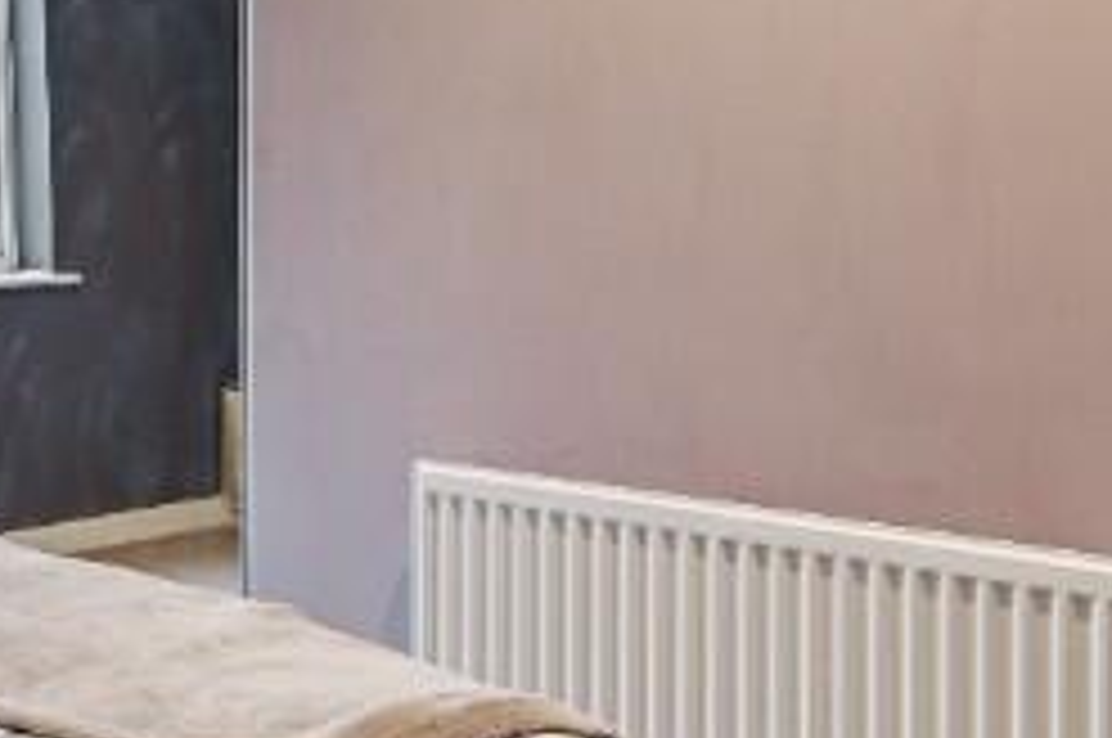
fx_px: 1789
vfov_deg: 22.9
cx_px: -104
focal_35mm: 58
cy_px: 133
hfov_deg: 30.9
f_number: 8
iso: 400
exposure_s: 1
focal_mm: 14
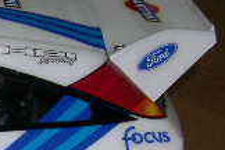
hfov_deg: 12.0
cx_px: -188
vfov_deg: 8.7
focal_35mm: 156
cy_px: 186
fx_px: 975
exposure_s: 1/30
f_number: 7.6
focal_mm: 8
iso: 100
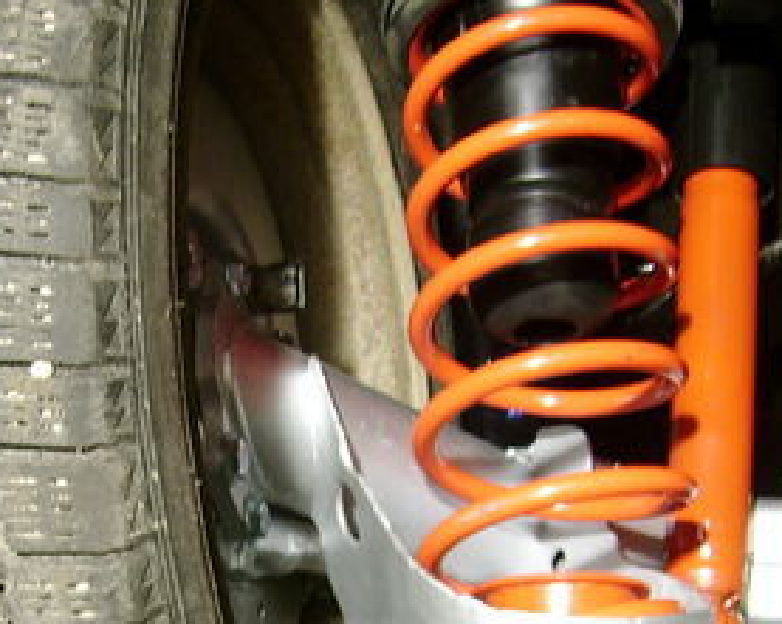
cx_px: 234
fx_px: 1826
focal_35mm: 79
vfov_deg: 19.0
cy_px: 579
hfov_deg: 24.0
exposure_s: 1/3
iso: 100
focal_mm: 5.95
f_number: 2.8
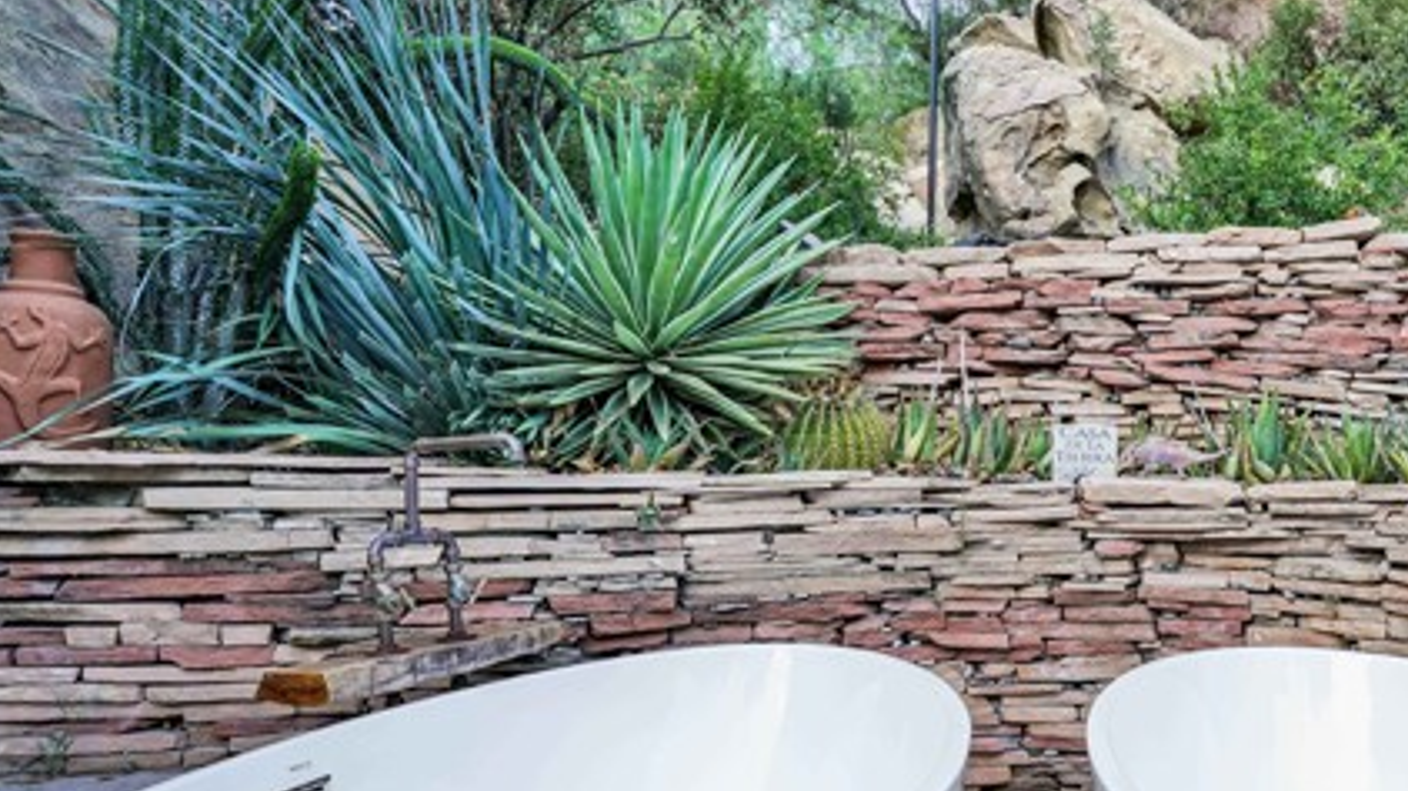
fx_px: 1008
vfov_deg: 42.3
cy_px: 524
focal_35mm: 27
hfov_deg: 66.0
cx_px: 1038
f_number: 8
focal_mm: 17
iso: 100
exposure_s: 1/25
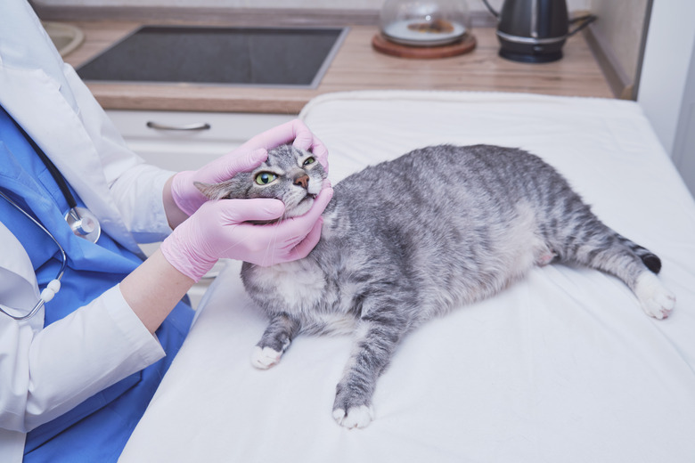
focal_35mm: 36
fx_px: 695
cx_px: 348
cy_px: 232
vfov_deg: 36.9
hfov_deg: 53.1
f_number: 4
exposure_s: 1/100
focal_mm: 24.3
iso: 160
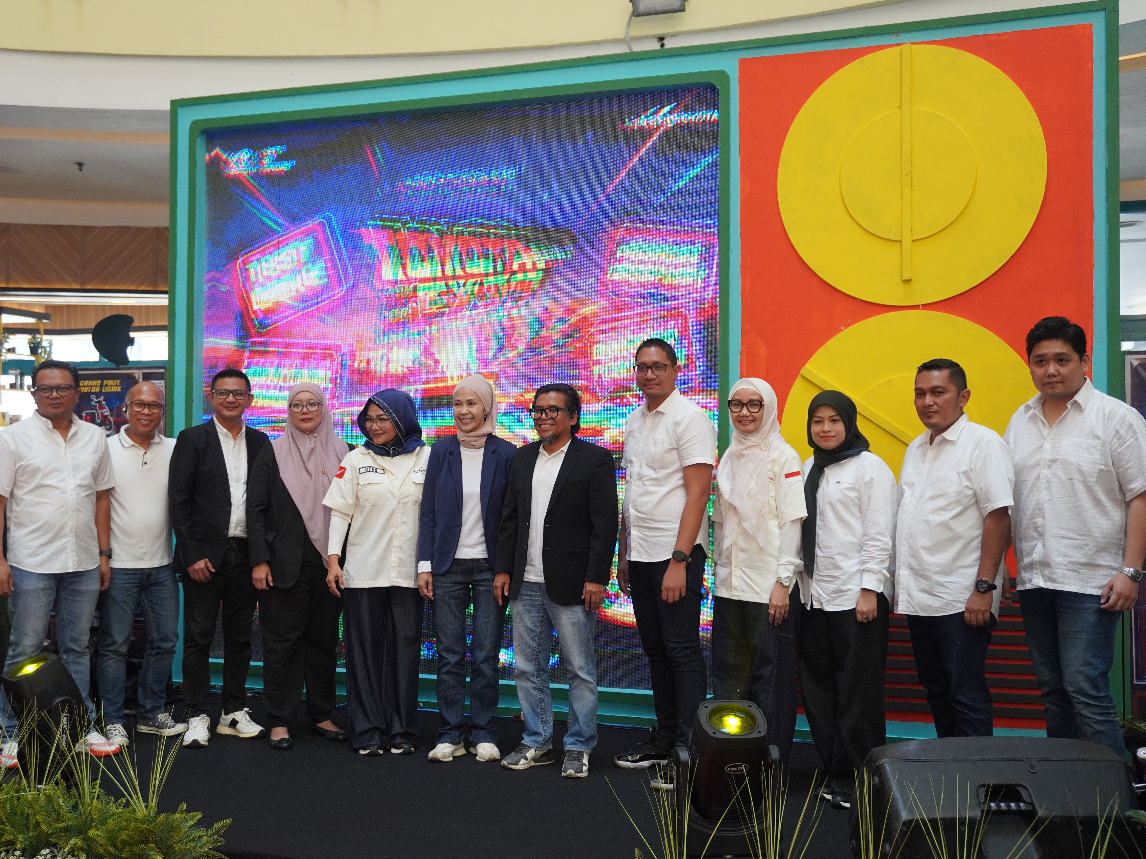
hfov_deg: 47.8
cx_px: 545
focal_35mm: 39
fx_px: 1291
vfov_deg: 36.8
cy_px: 430
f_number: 4.5
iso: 640
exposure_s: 1/160
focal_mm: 24
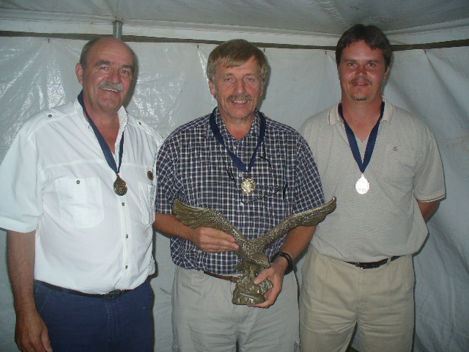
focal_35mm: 37
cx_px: 234
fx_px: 501
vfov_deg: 38.7
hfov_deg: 50.1
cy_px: 176
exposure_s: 1/60
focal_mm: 6.1
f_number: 2.8
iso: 100
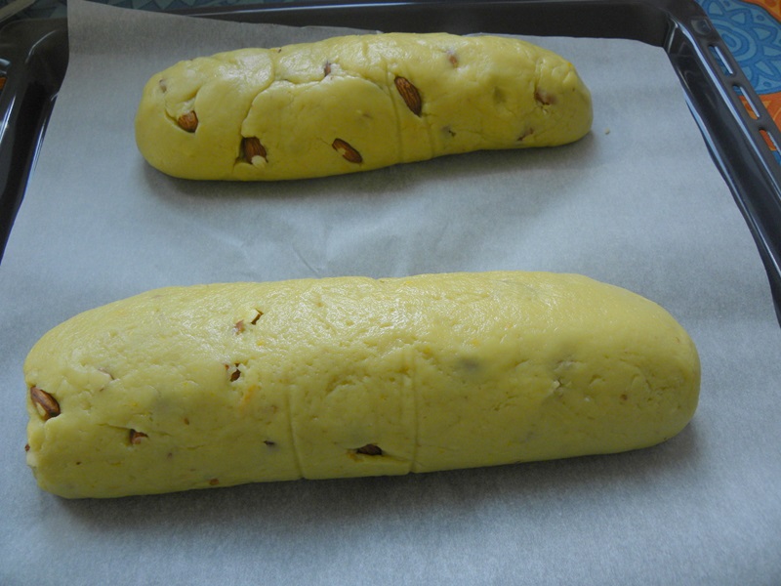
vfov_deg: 53.1
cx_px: 390
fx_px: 587
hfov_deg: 67.3
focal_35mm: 26
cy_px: 293
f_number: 3.5
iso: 64
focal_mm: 4.6
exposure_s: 1/104
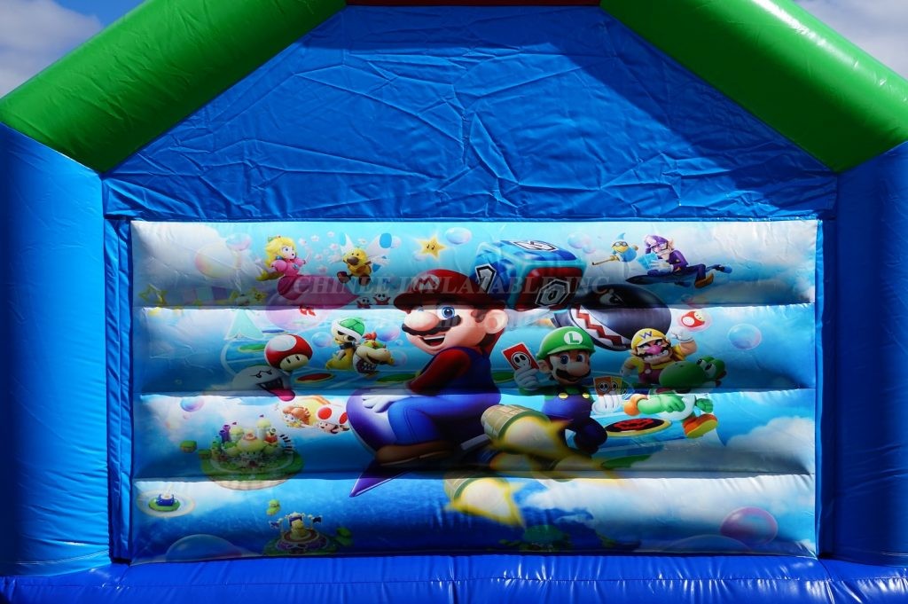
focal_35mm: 39
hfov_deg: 49.6
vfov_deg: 34.2
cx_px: 454
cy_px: 302
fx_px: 983
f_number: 14
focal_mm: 26
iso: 100
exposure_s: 1/160
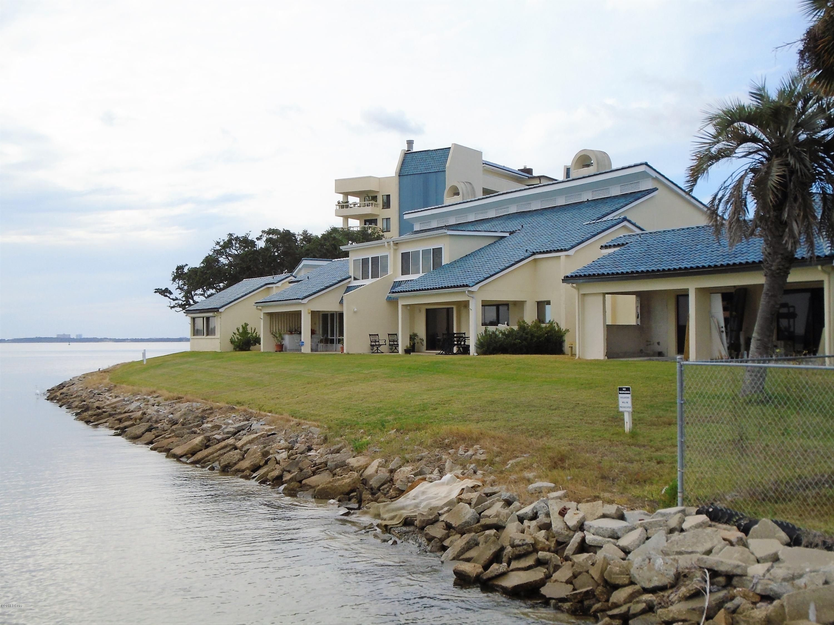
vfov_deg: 34.3
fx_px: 1012
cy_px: 312
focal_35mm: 42
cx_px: 417
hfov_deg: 44.8
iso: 100
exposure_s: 1/800
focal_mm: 7.4
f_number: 4.1
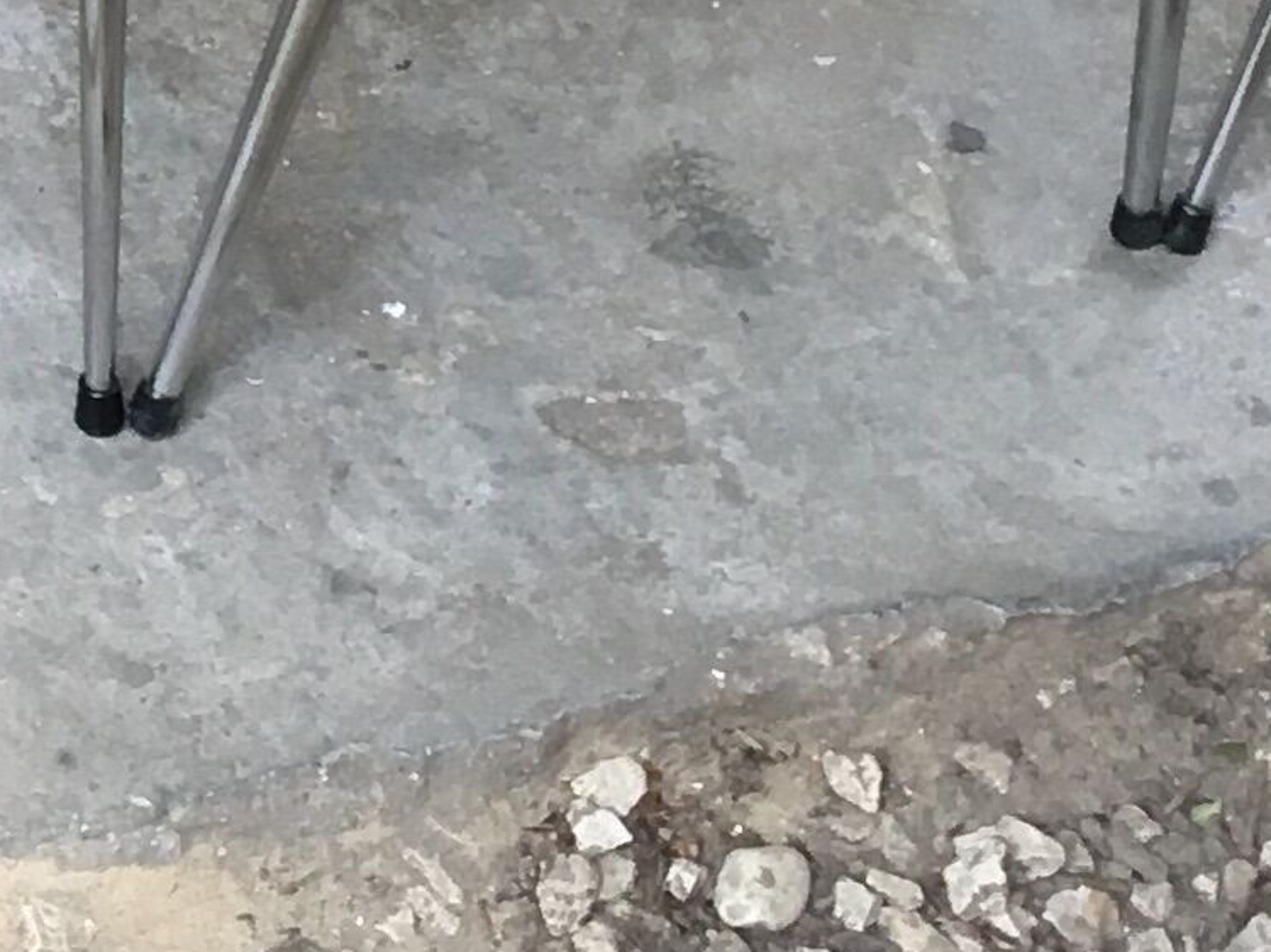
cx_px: -905
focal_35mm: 156
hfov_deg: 11.8
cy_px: -667
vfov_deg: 9.1
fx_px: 5726
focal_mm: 4.15
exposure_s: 1/33
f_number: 2.2
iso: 40
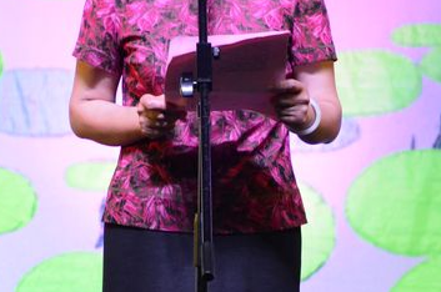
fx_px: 4907
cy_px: 80
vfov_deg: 3.4
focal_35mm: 401
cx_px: 145
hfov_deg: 5.1
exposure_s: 1/125
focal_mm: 105
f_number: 5.6
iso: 2800
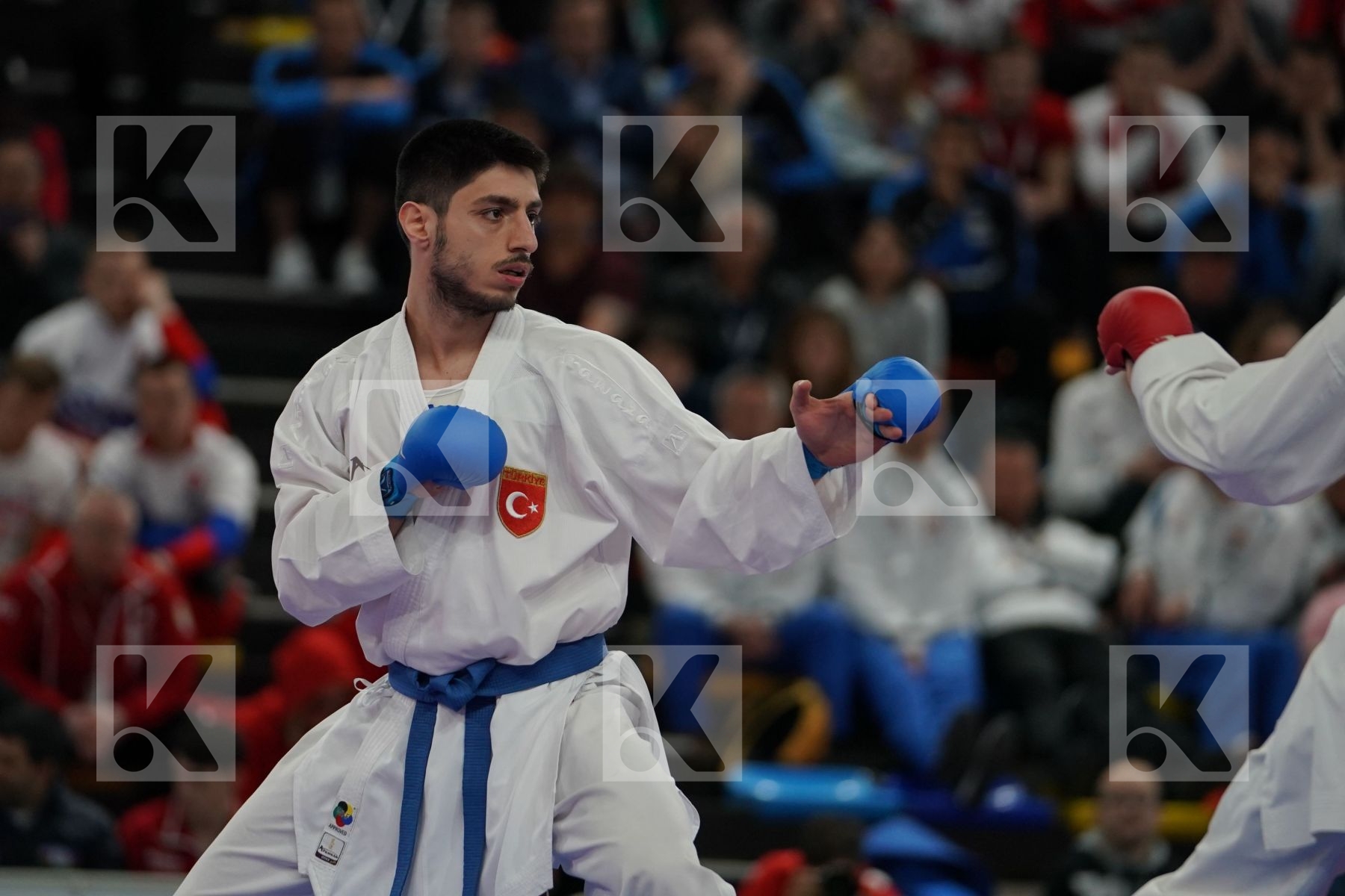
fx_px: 10572
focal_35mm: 283
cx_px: 672
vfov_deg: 4.9
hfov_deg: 7.3
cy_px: 448
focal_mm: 189
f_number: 2.8
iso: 1250
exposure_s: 1/1000
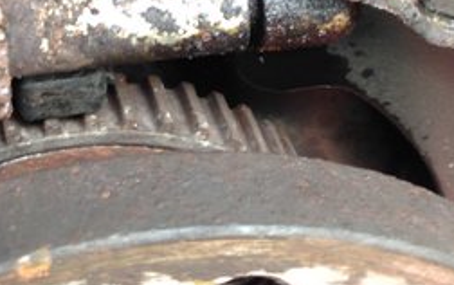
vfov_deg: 11.1
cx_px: -36
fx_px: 1375
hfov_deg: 18.1
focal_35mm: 111
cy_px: -200
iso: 50
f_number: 2.4
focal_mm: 4.12
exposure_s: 1/24
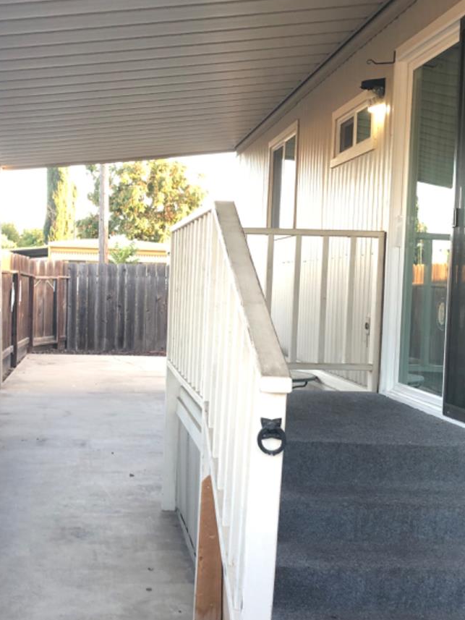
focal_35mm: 49
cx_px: 136
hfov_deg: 29.4
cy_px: 334
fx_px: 877
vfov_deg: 38.9
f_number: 1.8
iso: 32
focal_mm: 4
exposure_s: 1/30
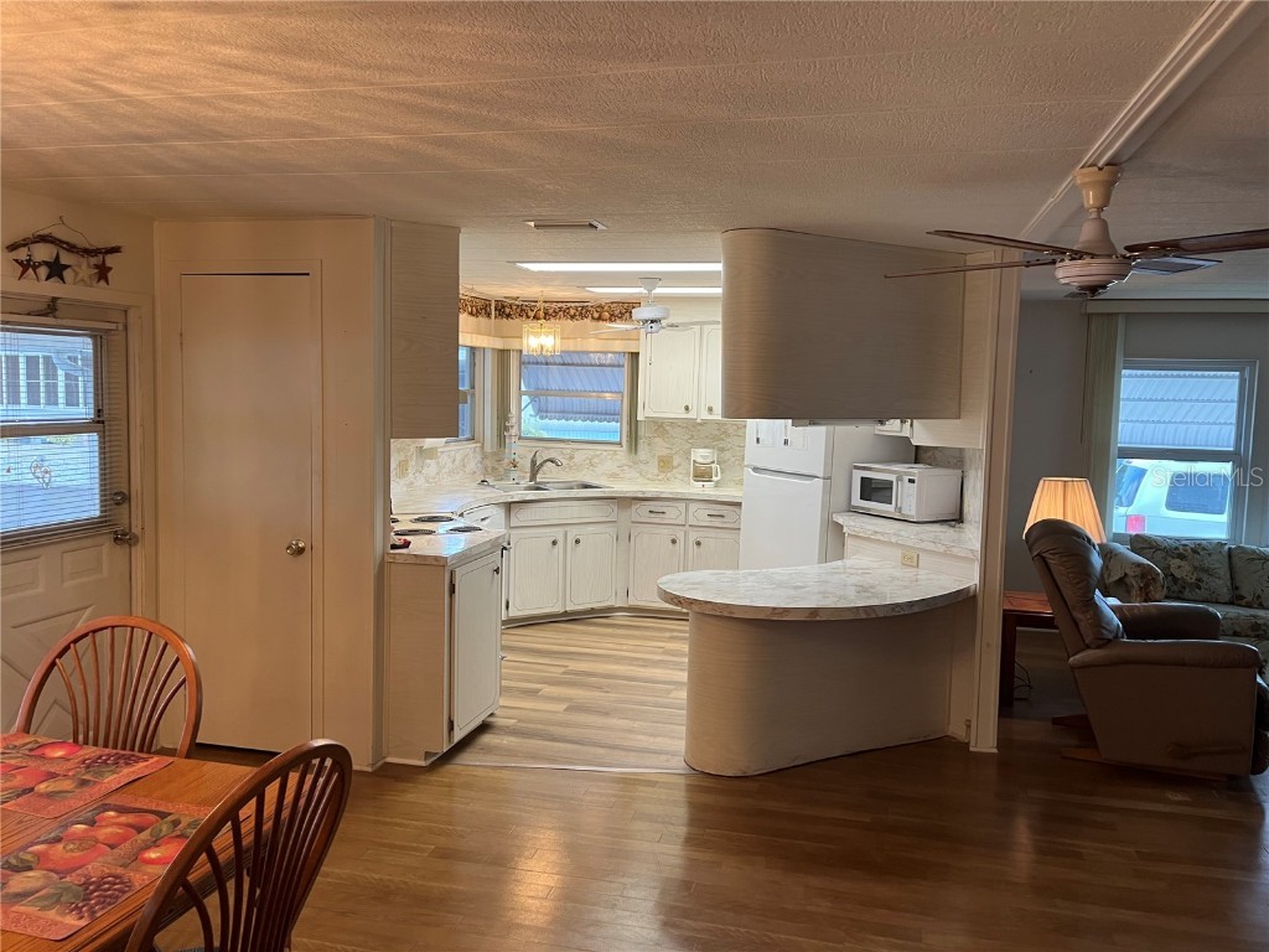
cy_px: 476
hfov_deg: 67.3
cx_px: 634
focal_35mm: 26
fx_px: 953
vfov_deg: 53.1
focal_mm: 5.1
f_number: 1.6
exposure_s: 1/60
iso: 100
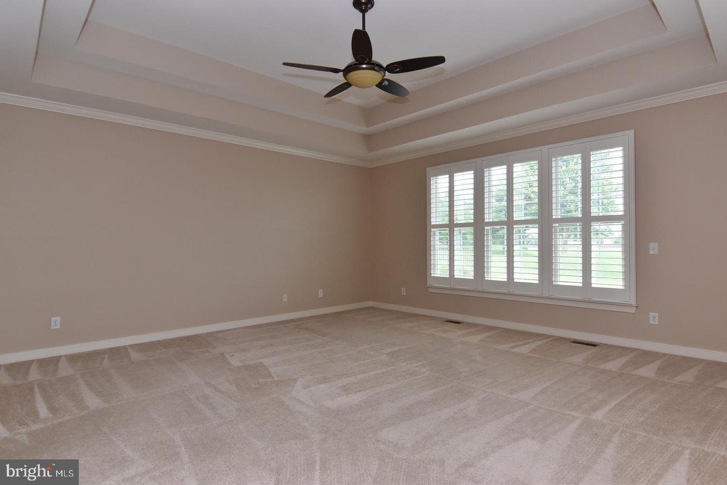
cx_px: 364
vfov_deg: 67.5
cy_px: 242
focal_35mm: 18
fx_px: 364
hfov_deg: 90.0
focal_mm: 12
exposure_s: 1/100
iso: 800
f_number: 8
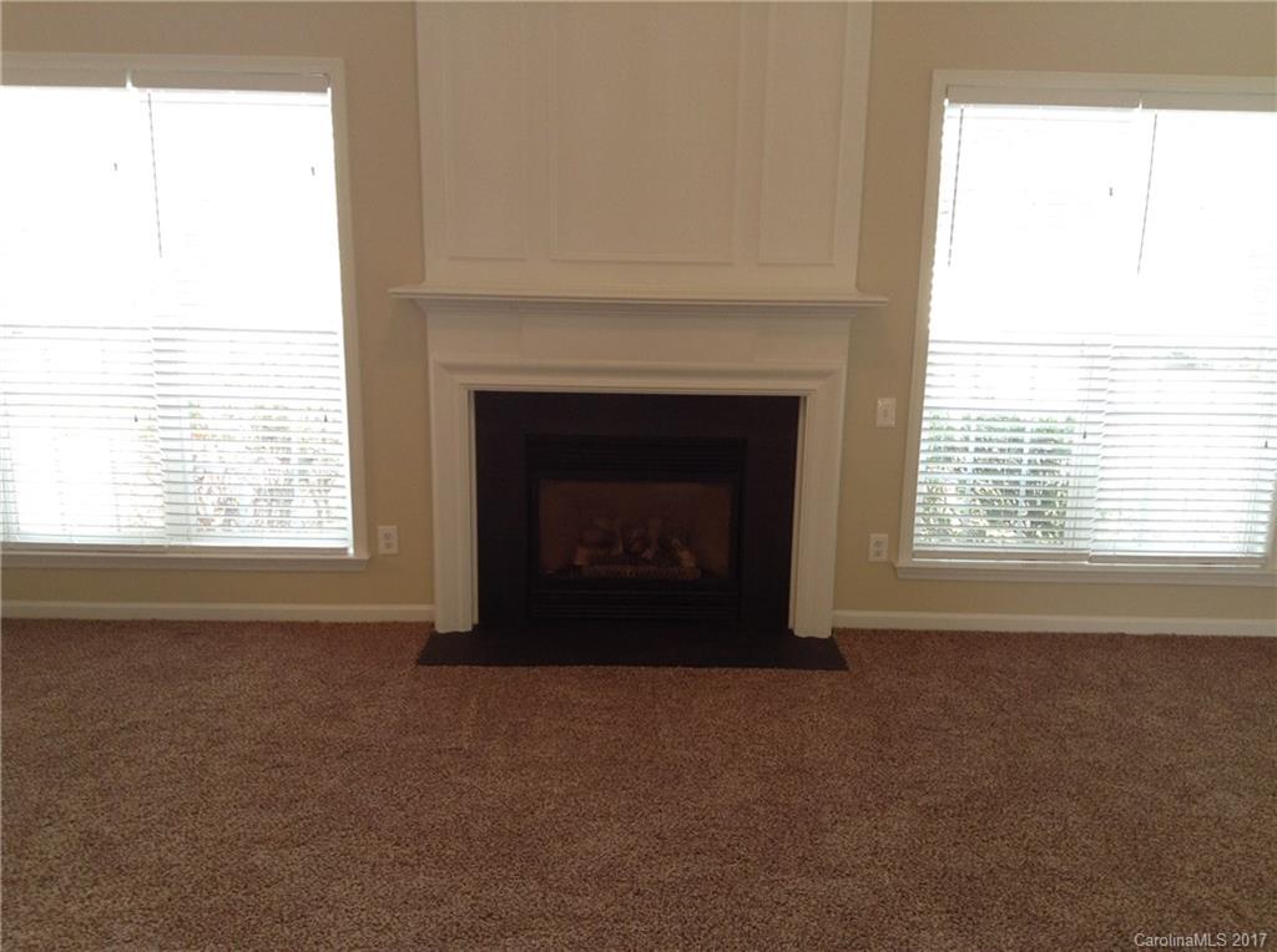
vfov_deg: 42.8
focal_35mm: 33
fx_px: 1215
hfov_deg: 55.4
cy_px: 476
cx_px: 638
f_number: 2.4
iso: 40
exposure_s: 1/24
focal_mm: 3.3
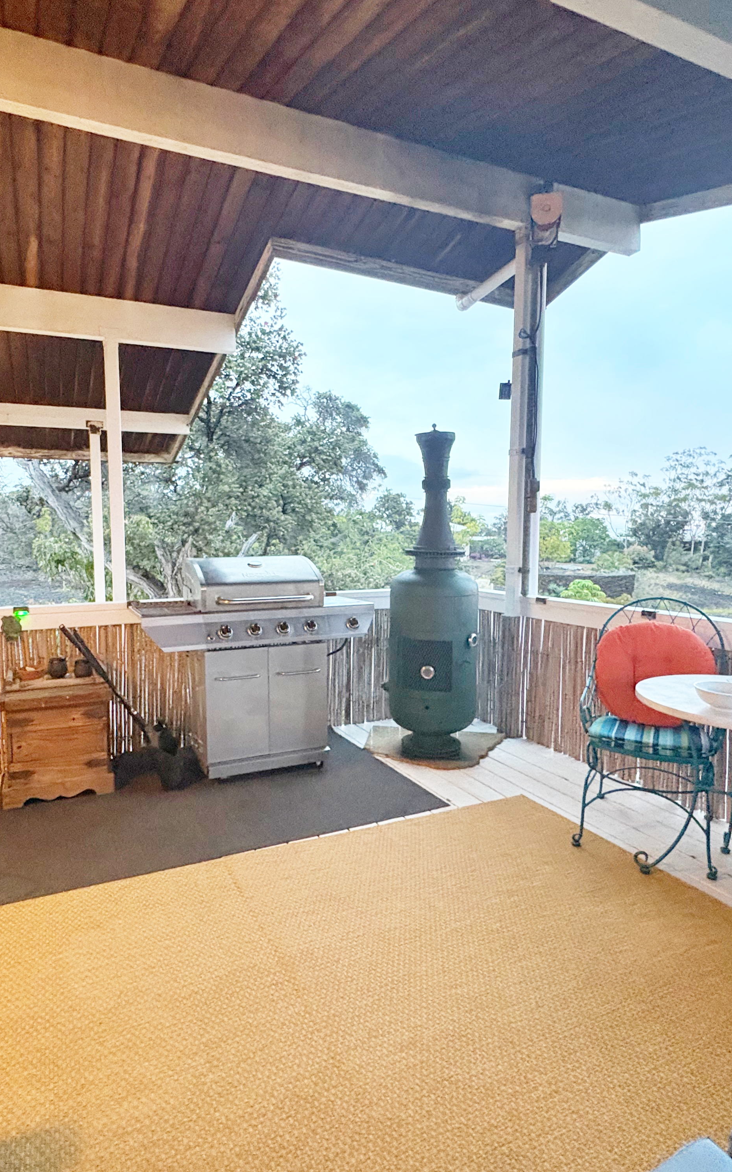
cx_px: 308
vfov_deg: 85.1
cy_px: 588
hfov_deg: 59.4
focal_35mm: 20
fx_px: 638
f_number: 2.2
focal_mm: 2.22
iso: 800
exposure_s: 1/60
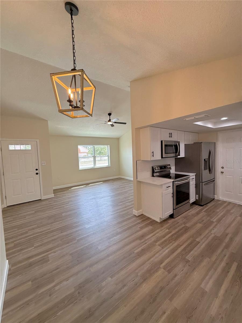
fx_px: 130
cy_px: 162
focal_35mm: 14
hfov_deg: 85.7
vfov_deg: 102.1
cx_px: 121
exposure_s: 1/120
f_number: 2.2
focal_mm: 2.22
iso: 100
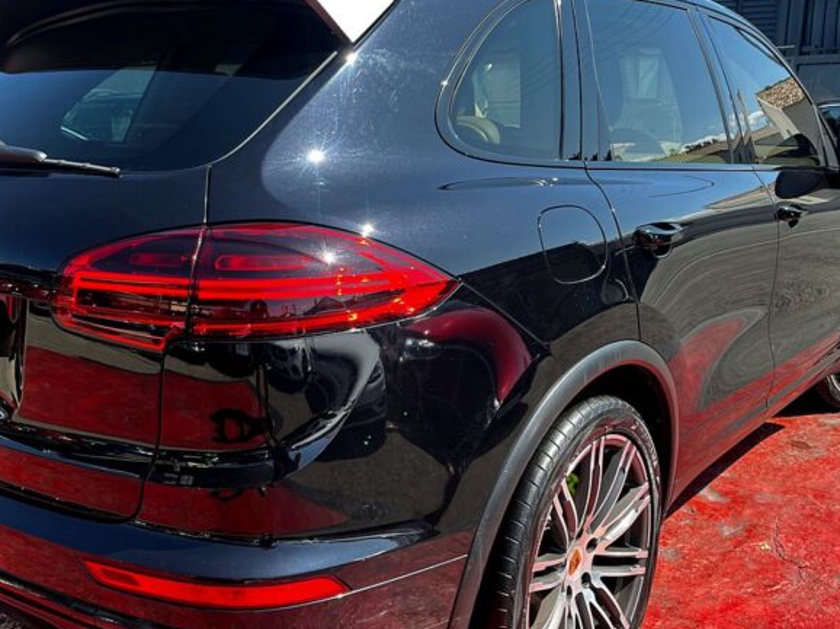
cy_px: 333
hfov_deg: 51.2
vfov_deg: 39.6
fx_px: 873
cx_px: 365
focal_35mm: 36
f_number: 1.6
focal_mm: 5.1
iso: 50
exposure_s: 1/756
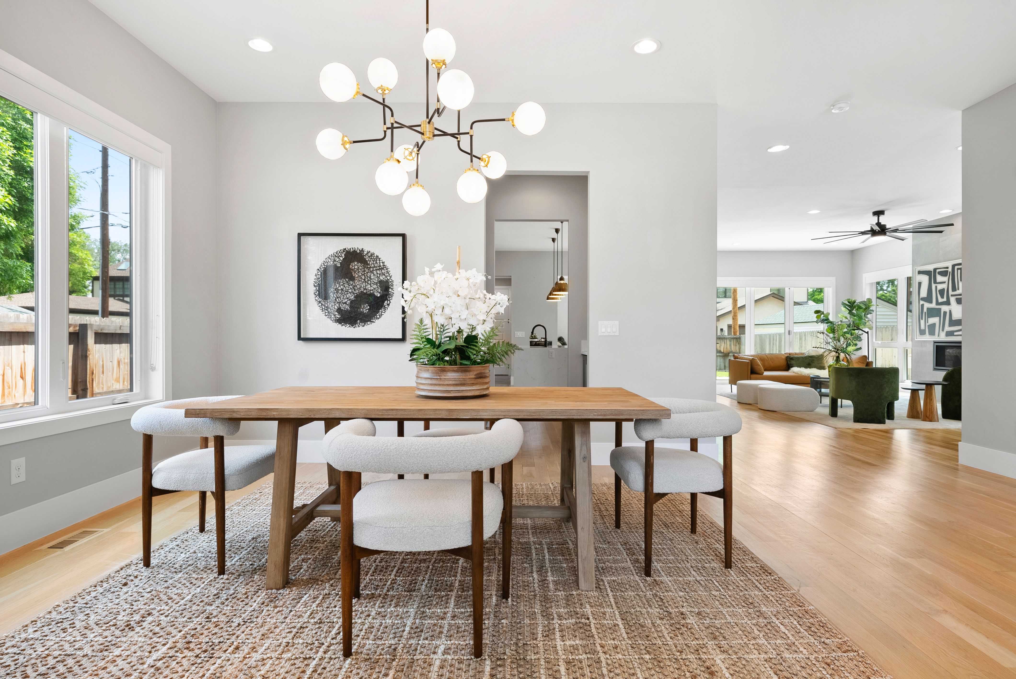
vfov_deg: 64.6
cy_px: 340
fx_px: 536
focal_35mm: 19
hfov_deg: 86.9
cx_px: 508
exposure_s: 1/5
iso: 160
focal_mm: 19
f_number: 9
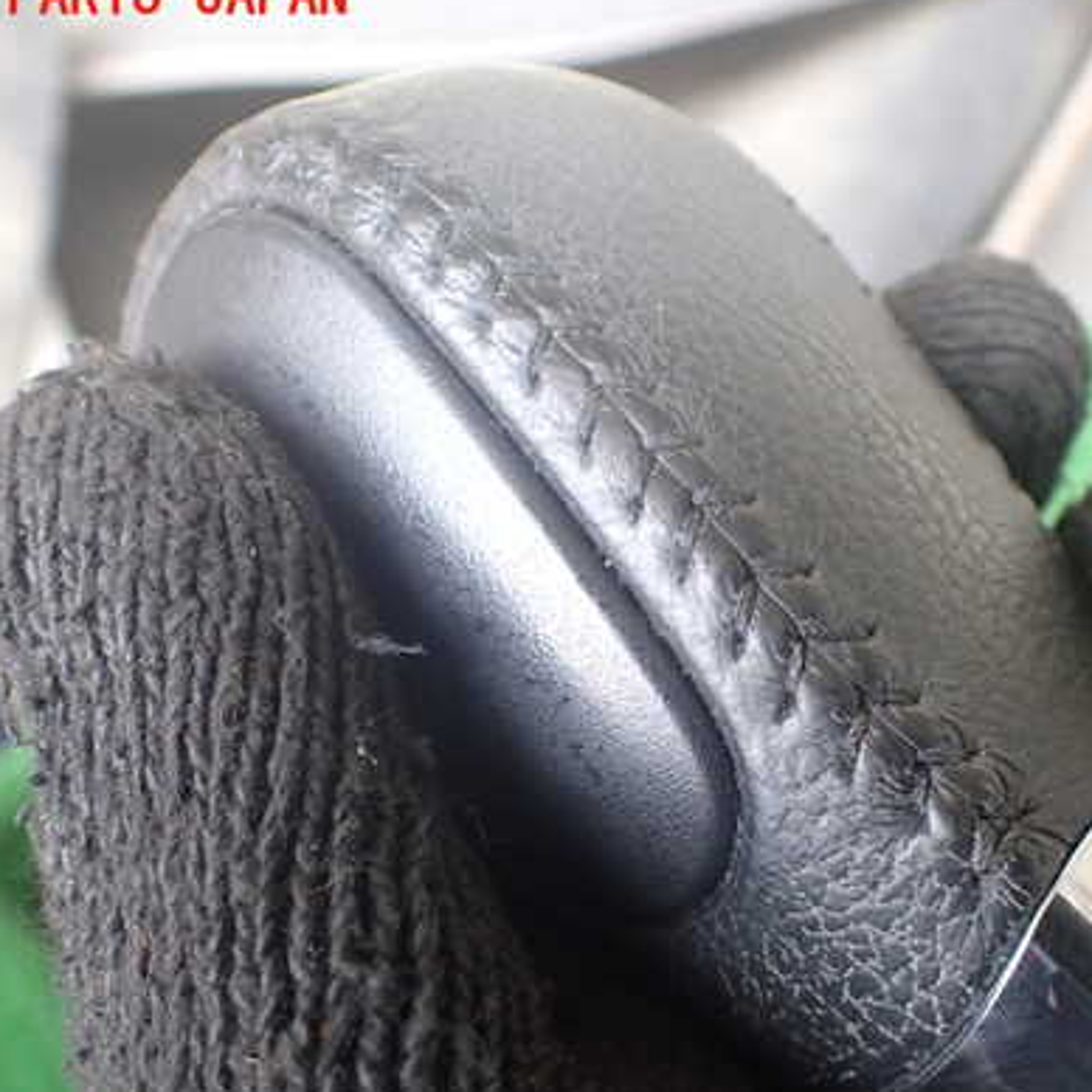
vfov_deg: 40.9
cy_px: 594
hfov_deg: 40.6
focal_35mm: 41
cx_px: 681
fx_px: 1463
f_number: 2.3
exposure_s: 1/125
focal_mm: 5.4
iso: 400
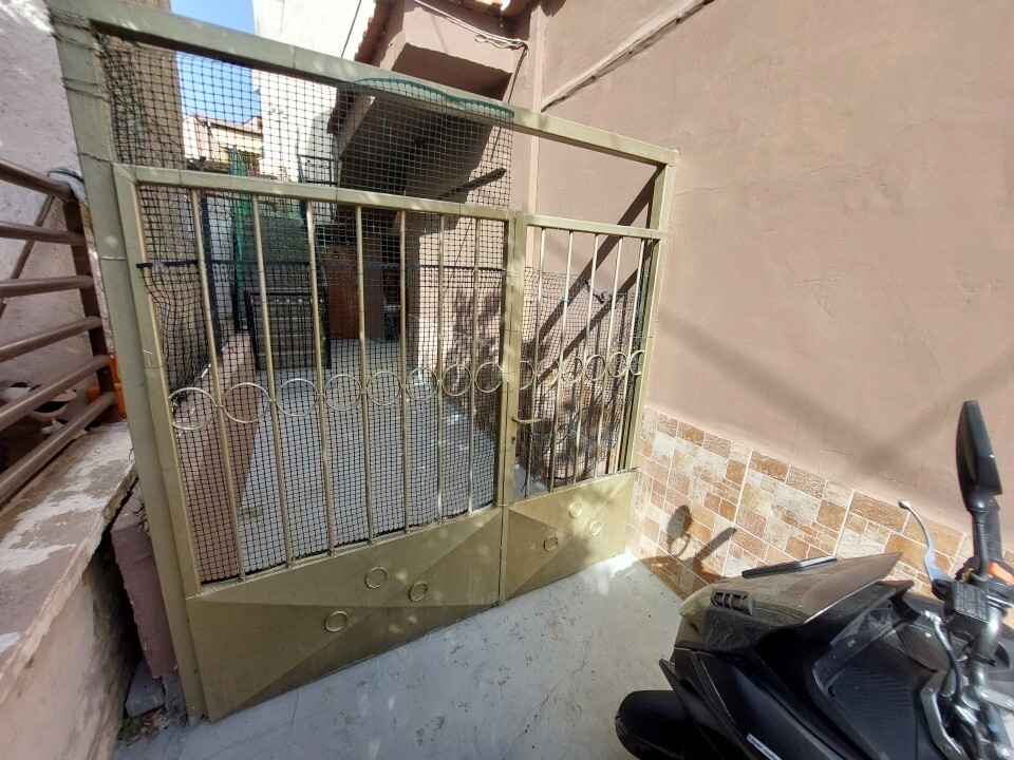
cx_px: 507
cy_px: 380
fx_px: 381
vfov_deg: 89.9
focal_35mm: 13
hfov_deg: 106.2
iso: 50
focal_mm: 1.74
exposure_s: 1/589
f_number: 2.2
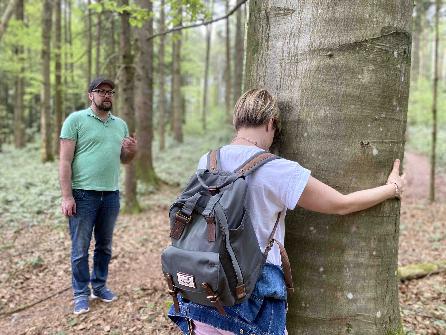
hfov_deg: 67.3
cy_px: 168
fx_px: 335
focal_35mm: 26
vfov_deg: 53.1
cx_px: 223
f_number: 1.8
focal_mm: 4.25
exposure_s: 1/75
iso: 125
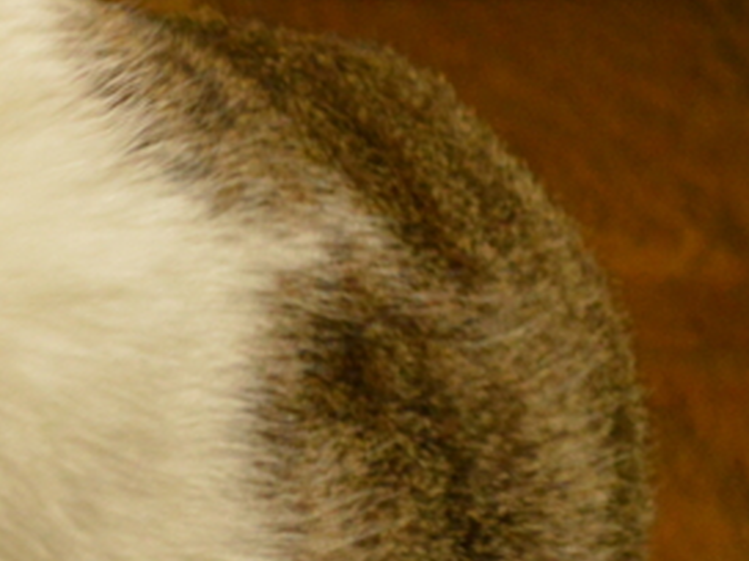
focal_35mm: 233
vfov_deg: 6.4
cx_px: -300
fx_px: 5050
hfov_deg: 8.3
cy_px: 107
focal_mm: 55
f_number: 6.3
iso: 3200
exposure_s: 1/40
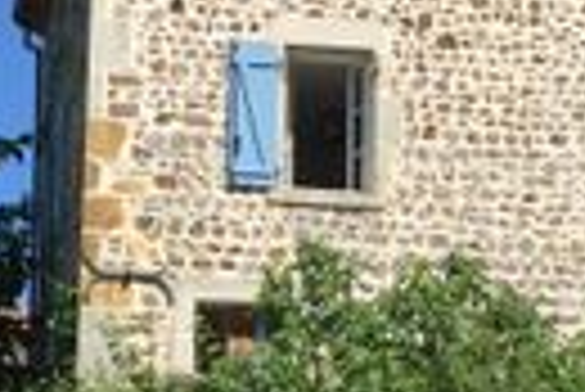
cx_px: 234
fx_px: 2261
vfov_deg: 9.7
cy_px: 505
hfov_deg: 14.7
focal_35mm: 139
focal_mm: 4.15
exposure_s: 1/2083
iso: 32
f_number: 2.2
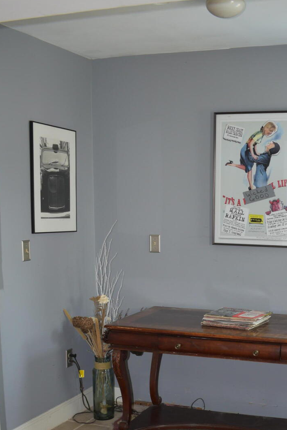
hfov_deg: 26.2
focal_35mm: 51
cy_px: 345
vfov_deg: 37.5
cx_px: 208
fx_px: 610
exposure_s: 1/30
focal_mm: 18
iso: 200
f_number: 3.5
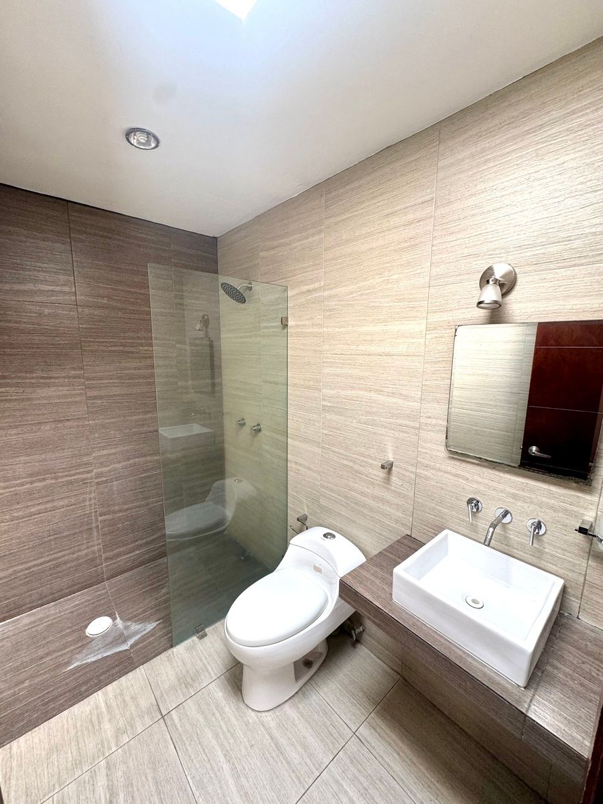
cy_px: 402
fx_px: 325
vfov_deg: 102.1
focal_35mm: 14
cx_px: 302
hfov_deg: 85.7
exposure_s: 1/99
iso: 200
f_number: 2.2
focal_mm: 2.22
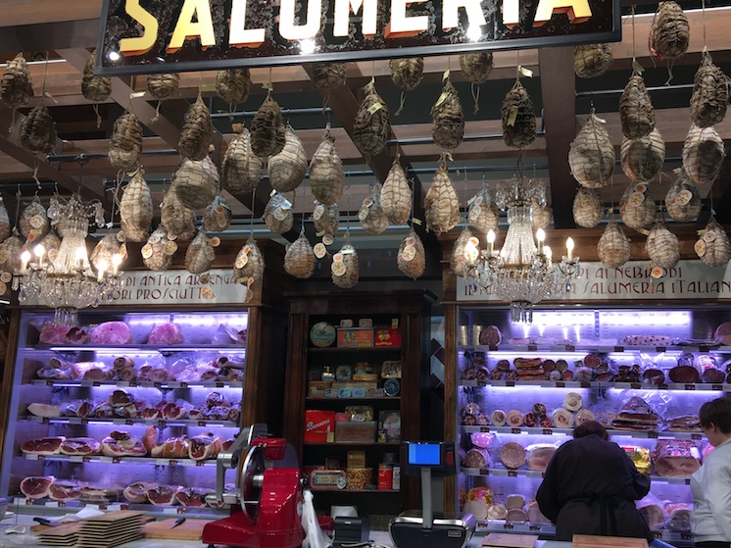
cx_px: 432
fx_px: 739
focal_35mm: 35
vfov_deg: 40.7
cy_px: 260
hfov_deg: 52.3
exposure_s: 1/33
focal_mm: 4.15
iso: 32
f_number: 2.2
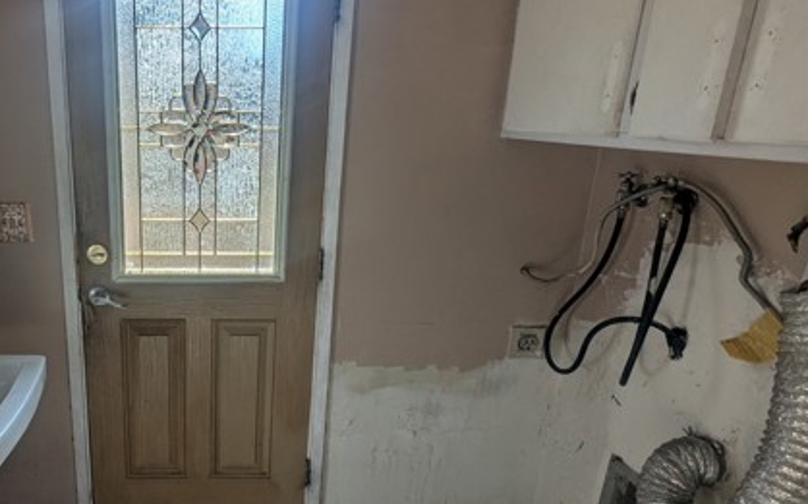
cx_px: 195
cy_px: 277
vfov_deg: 47.5
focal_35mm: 26
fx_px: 572
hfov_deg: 65.8
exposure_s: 1/664
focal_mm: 2.35
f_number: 2.2
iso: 51
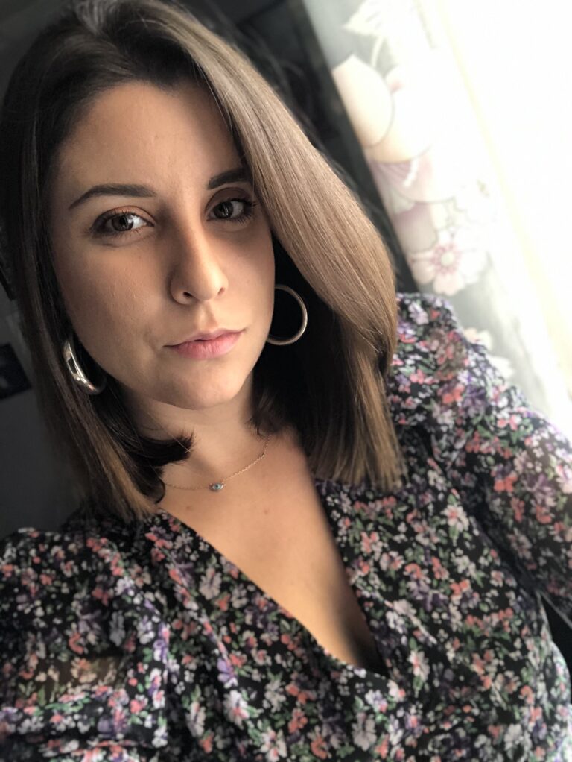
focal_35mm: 32
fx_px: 704
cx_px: 286
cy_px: 381
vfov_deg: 56.8
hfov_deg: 44.2
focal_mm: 2.87
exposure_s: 1/30
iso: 160
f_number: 2.2
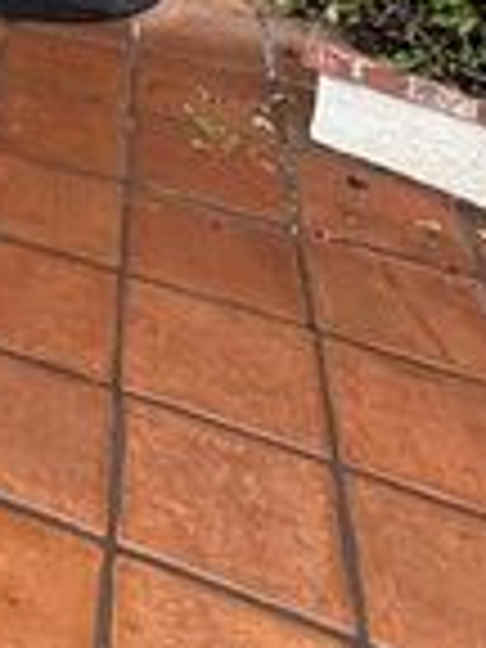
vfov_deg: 22.4
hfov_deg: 17.3
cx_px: -450
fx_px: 1217
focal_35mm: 65
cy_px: -412
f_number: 2.2
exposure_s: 1/217
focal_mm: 2.22
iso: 50
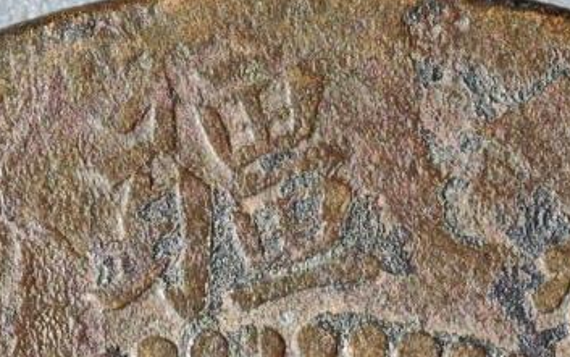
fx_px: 6636
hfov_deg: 4.9
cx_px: 336
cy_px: 961
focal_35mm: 427
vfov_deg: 3.0
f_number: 2
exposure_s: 1/100
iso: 320
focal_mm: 9
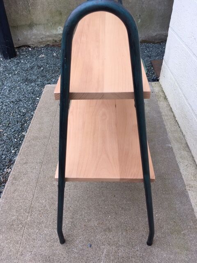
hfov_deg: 48.2
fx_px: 220
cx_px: 98
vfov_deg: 61.7
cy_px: 132
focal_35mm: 29
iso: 25
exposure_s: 1/103
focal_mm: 4.15
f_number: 2.2
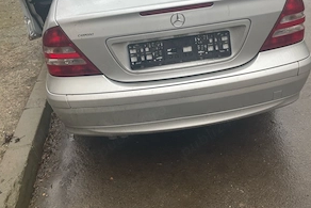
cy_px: 61
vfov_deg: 35.4
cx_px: 153
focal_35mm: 37
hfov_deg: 51.9
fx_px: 320
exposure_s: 1/146
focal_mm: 4.2
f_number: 1.6
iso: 32
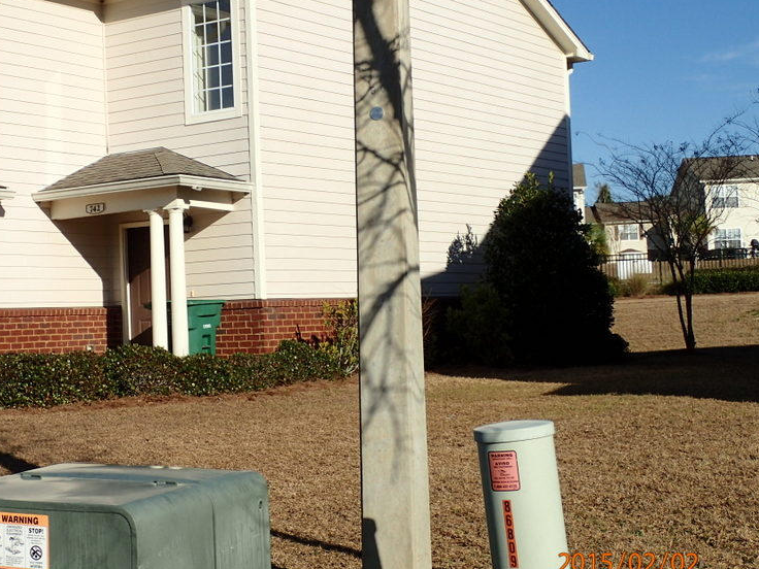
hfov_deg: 30.0
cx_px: 234
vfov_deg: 22.9
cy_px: 249
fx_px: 1403
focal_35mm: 64
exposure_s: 1/160
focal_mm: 8.41
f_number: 13
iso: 100
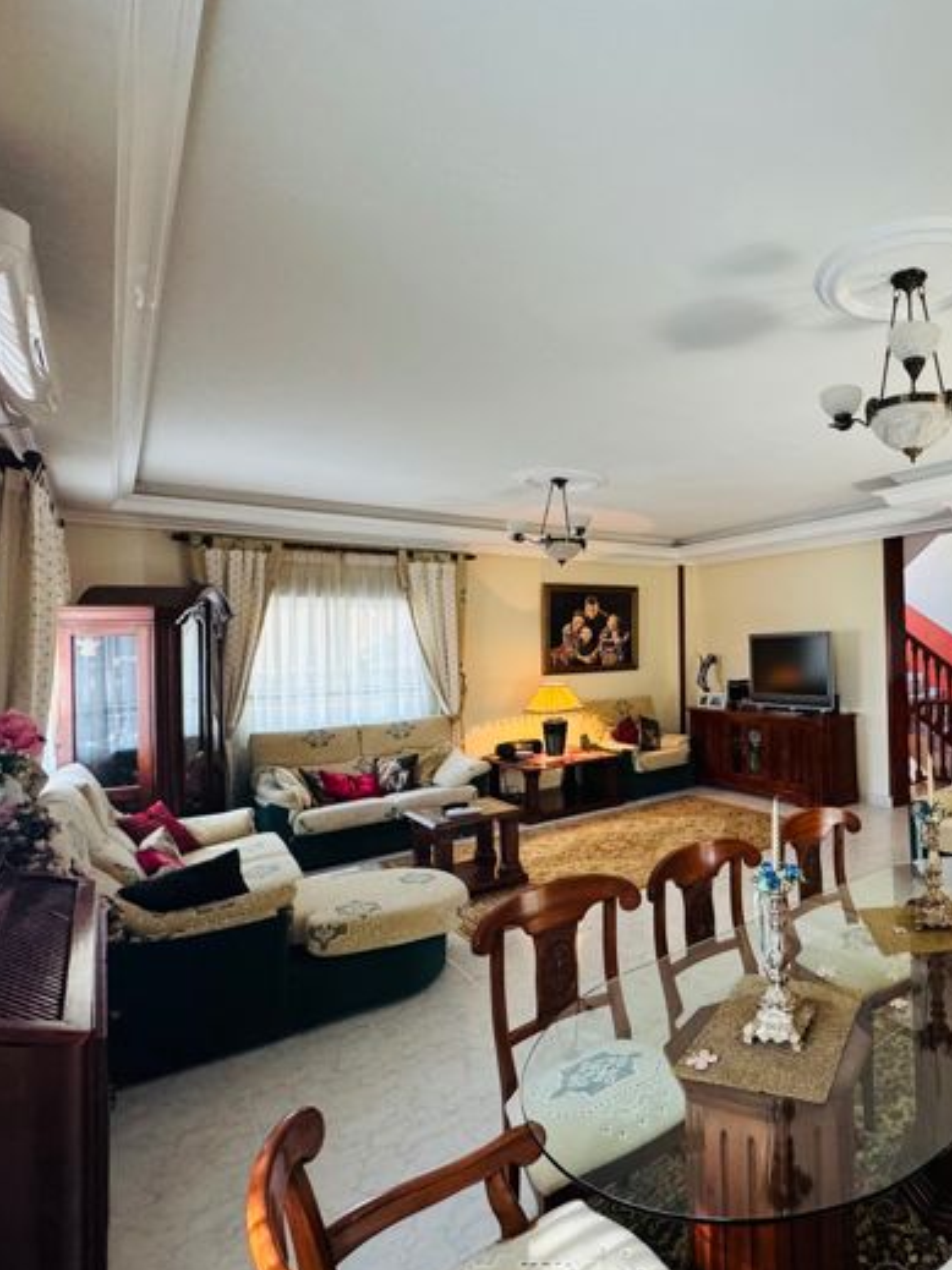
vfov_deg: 84.7
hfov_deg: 62.3
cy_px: 636
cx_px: 775
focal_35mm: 19
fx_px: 697
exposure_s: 1/50
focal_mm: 2.22
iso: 320
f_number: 2.2
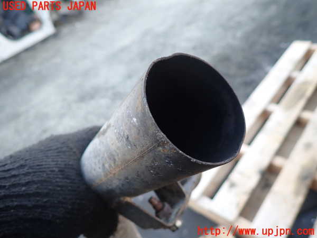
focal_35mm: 25
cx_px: 158
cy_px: 119
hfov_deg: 69.4
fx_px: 229
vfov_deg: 54.9
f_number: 2
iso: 100
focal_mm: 4.5
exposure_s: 1/60
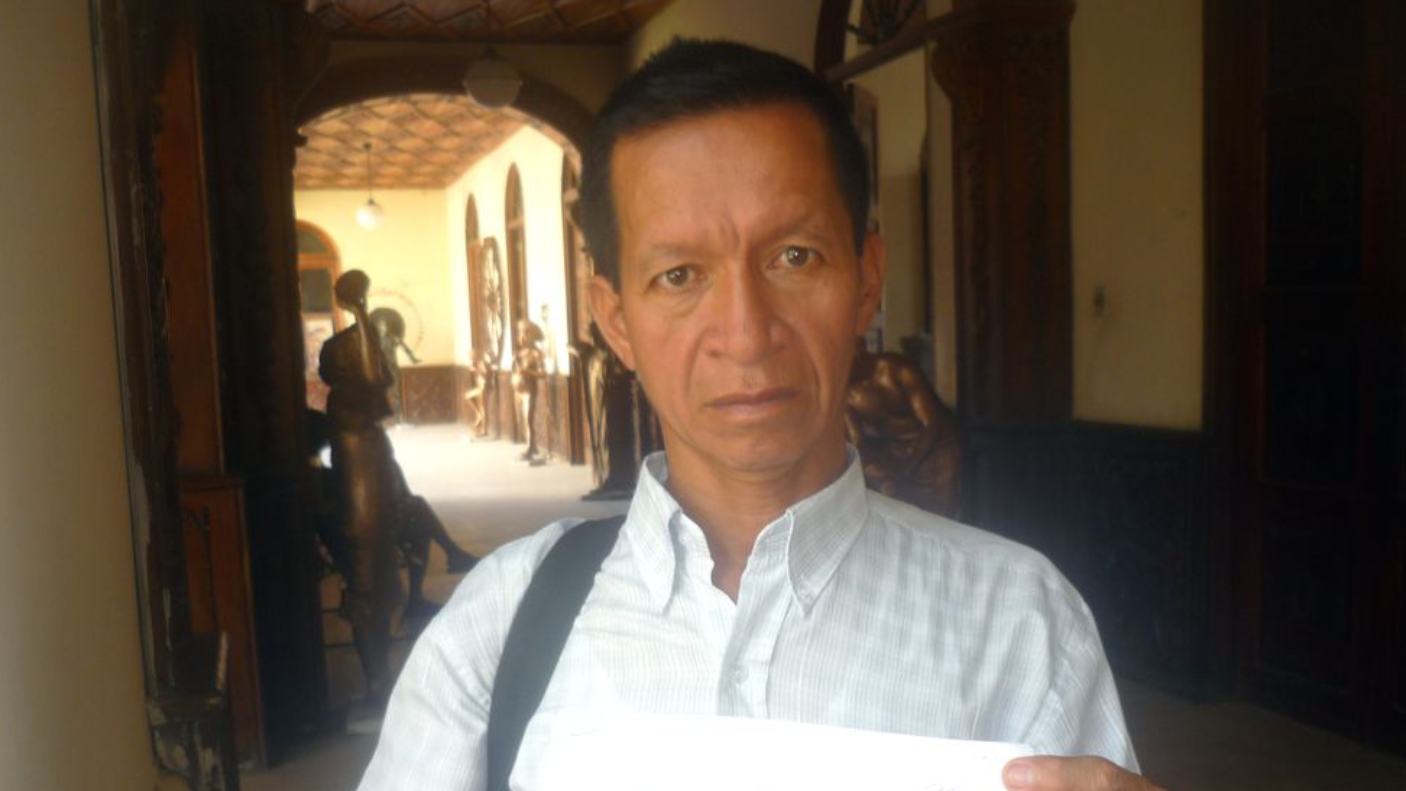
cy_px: 515
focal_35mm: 37
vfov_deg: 31.8
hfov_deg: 54.0
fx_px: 1380
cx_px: 713
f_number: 2.8
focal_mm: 5.5
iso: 100
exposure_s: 1/30
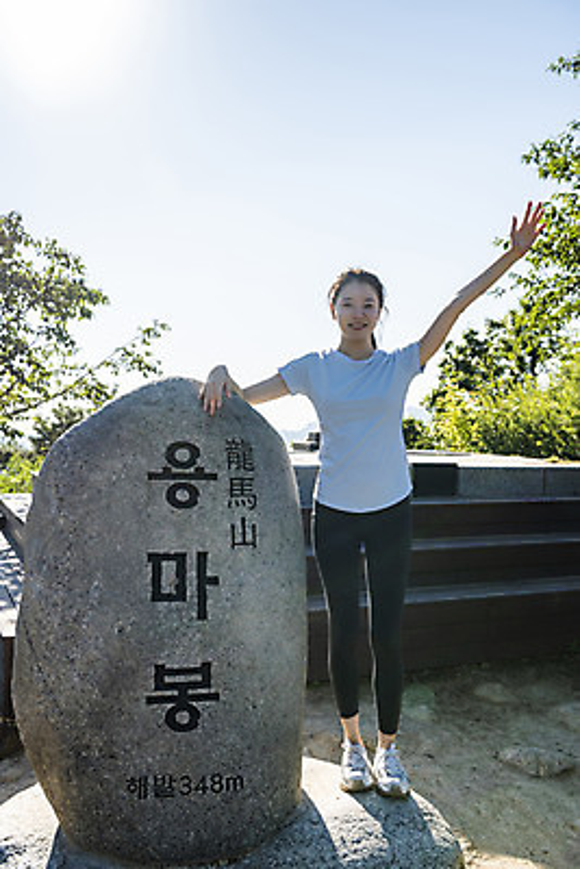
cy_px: 434
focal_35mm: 36
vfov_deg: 53.1
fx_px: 869
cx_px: 290
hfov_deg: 36.9
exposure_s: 1/640
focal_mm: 36
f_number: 8
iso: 250
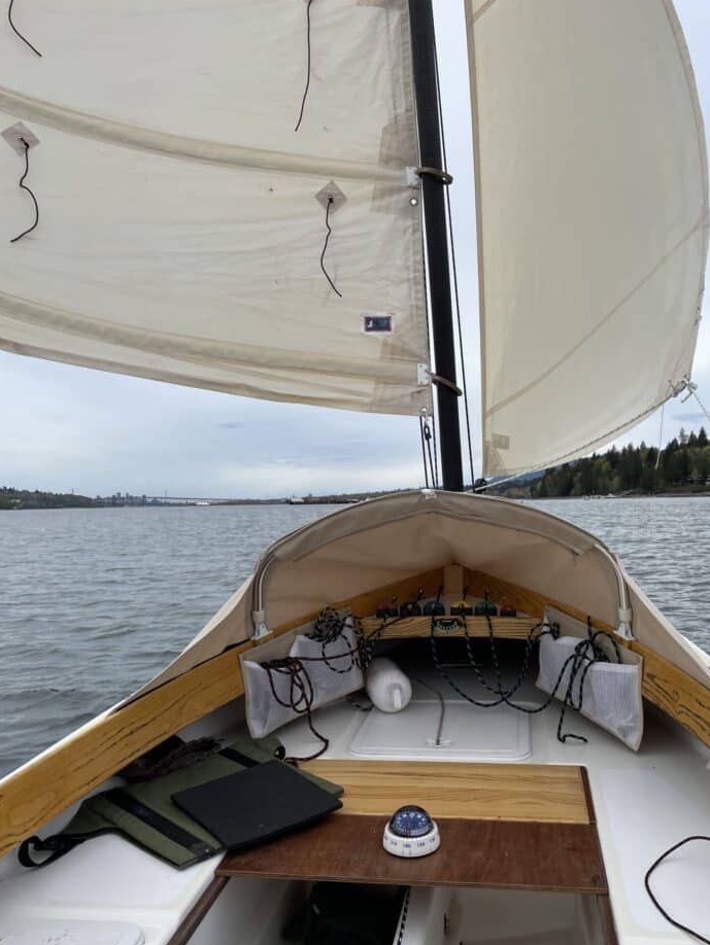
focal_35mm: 29
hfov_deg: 48.2
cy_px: 520
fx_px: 793
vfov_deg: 61.5
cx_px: 393
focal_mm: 4.2
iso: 32
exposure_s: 1/3125
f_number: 1.6
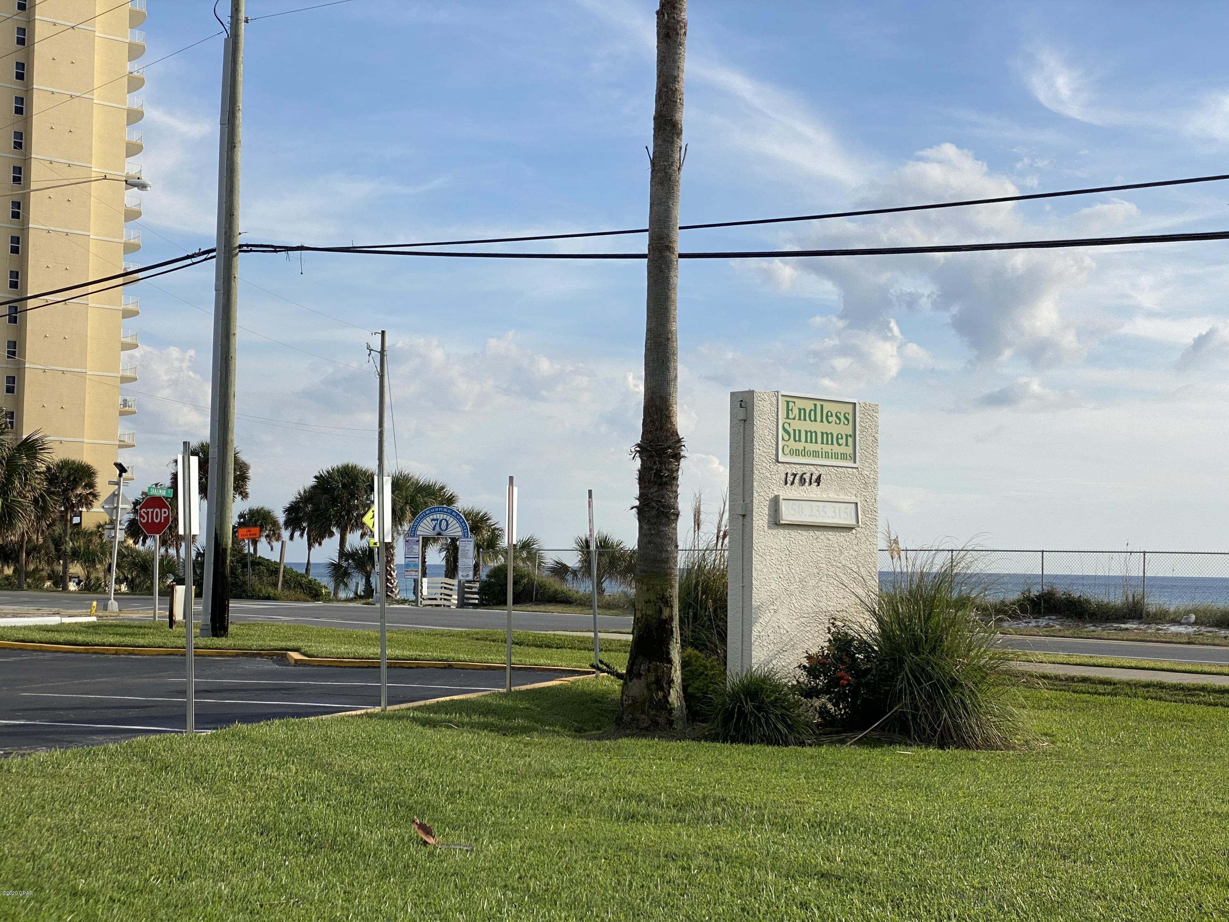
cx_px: 614
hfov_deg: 36.8
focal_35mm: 52
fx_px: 1846
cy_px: 461
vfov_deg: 28.0
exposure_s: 1/1712
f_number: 2
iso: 20
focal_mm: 6
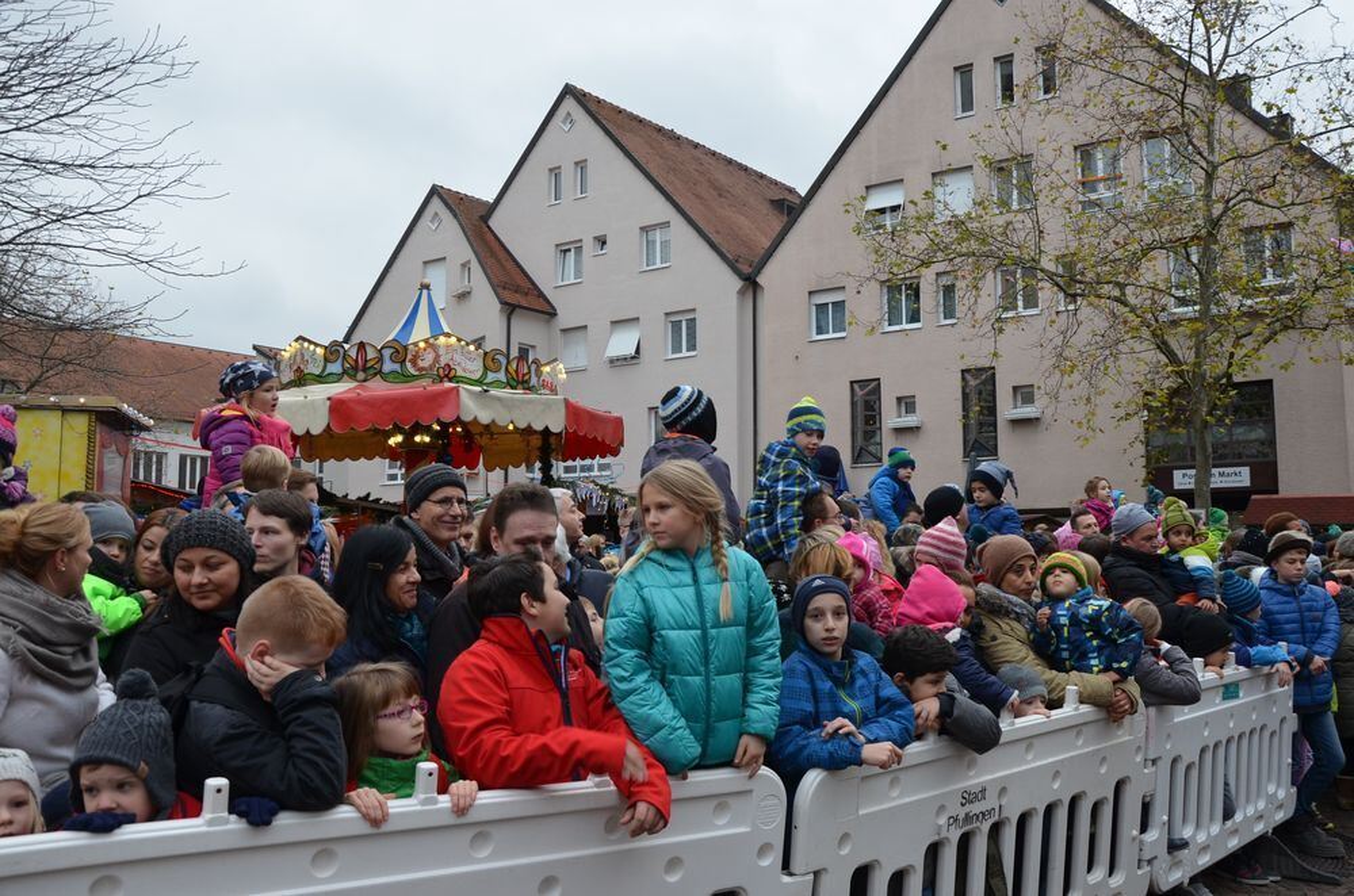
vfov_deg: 41.5
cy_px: 448
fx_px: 1182
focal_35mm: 32
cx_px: 677
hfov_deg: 59.6
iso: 360
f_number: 5.6
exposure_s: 1/125
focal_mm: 21
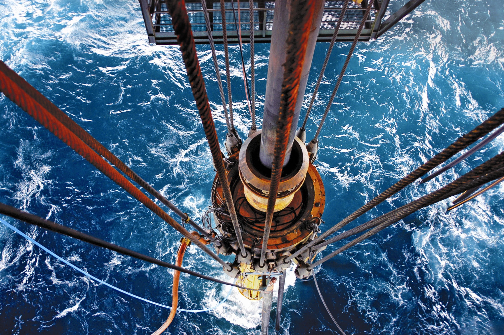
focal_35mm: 36
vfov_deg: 36.8
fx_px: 504
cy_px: 168
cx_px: 252
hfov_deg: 53.2
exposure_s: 1/40
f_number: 2.8
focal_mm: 24
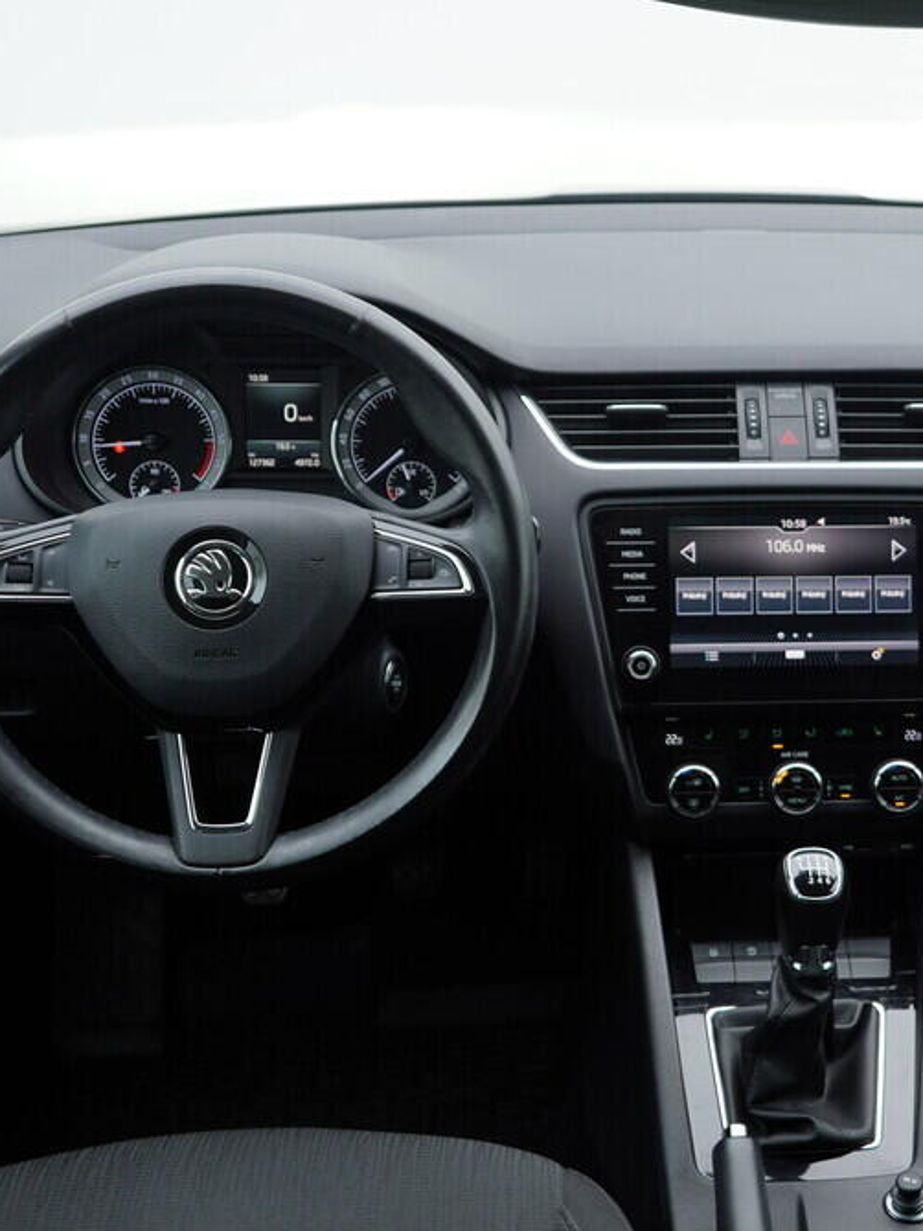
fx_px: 1884
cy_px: 627
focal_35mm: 53
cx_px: 754
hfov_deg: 26.9
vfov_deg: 36.2
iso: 125
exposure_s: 1/50
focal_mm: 24
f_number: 3.2
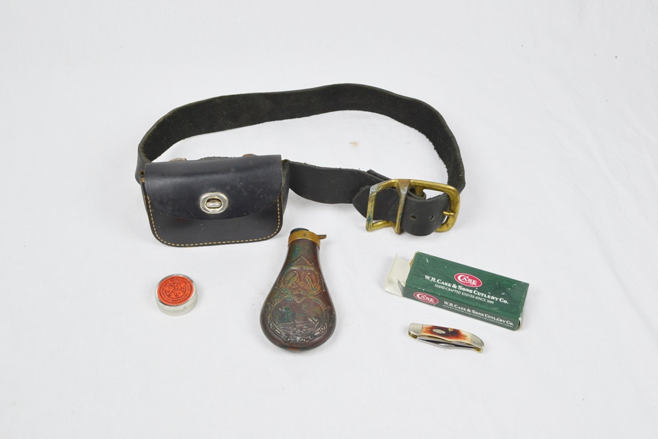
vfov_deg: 34.2
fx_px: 713
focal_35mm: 39
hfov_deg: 49.5
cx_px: 329
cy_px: 220
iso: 400
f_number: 7.1
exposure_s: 1/60
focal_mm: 26
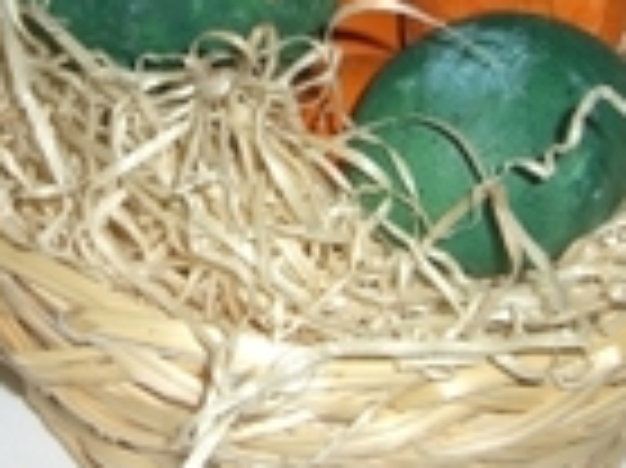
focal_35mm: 137
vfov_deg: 10.7
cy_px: 20
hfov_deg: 14.4
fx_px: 2475
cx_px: 347
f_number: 4.3
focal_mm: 6.2
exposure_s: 1/60
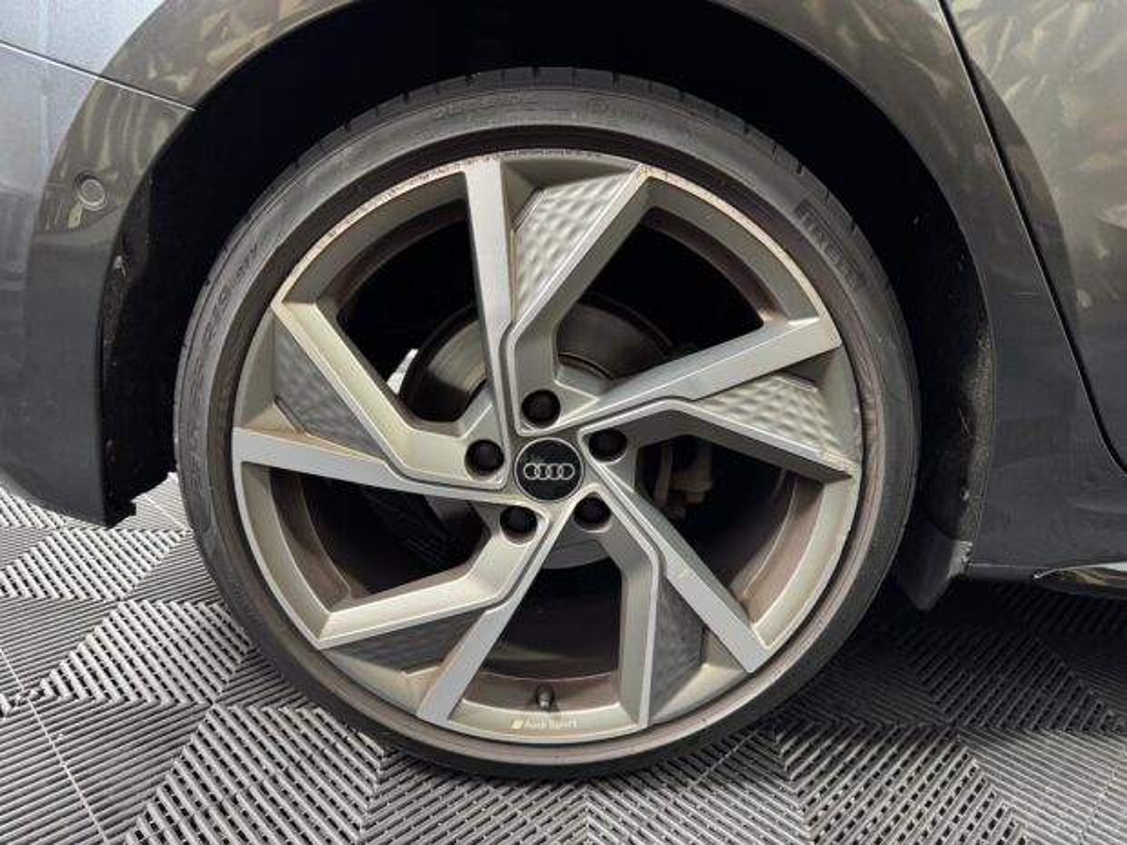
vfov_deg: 56.8
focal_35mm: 24
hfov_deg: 71.6
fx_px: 781
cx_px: 564
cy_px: 422
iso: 640
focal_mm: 6.76
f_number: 1.78
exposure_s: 1/33
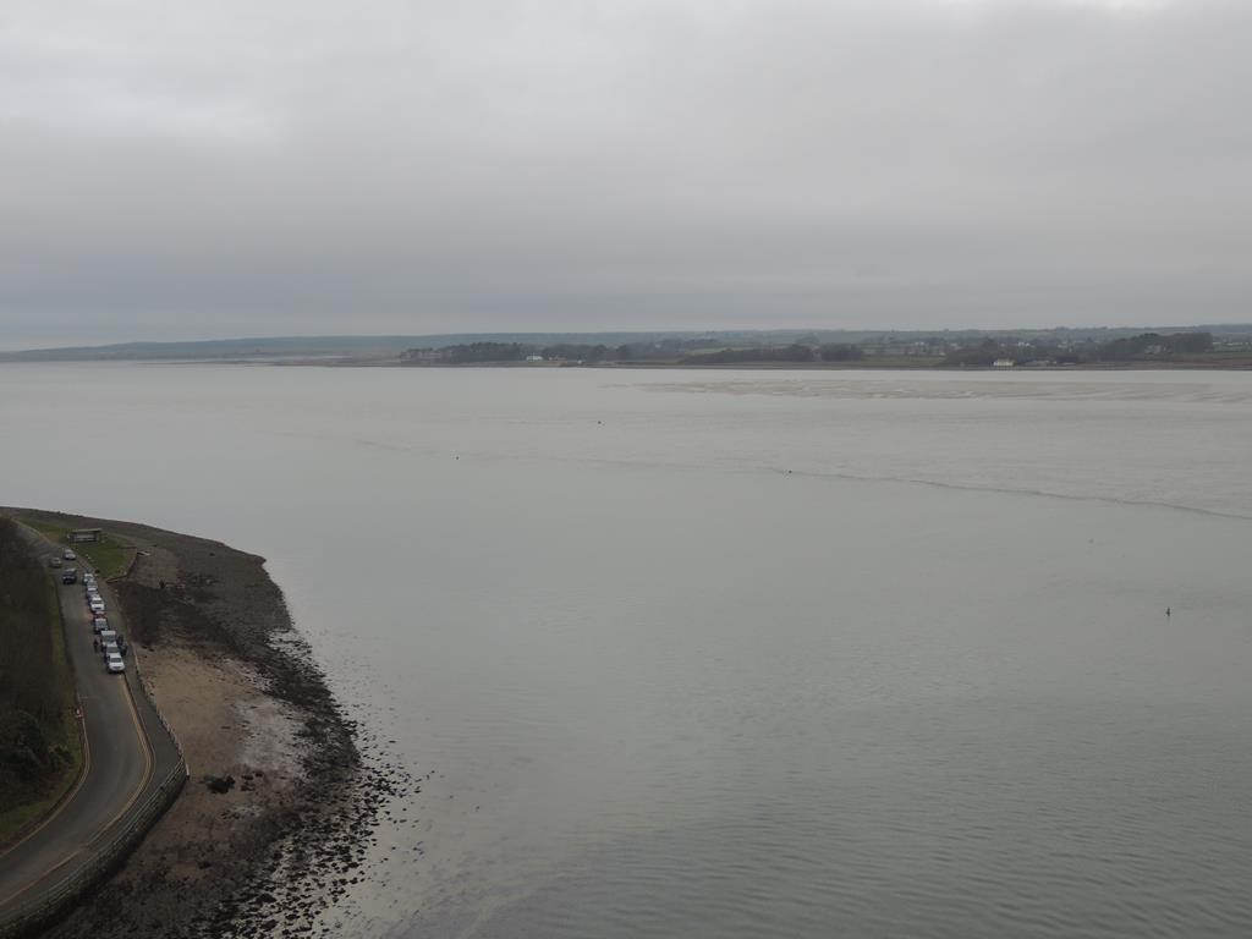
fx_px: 1555
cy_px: 470
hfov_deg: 43.9
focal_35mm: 43
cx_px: 626
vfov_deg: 33.6
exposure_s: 1/500
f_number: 3.4
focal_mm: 7.6
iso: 100
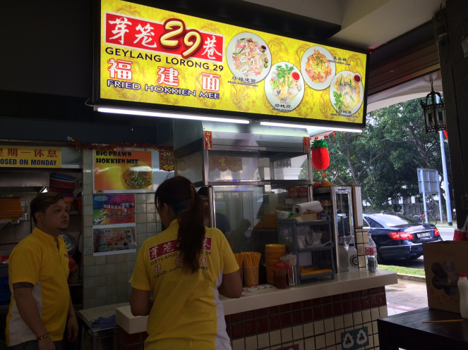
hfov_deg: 61.7
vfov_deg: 48.2
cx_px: 234
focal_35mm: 29
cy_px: 175
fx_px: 392
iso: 32
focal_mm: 4.15
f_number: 2.2
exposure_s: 1/100
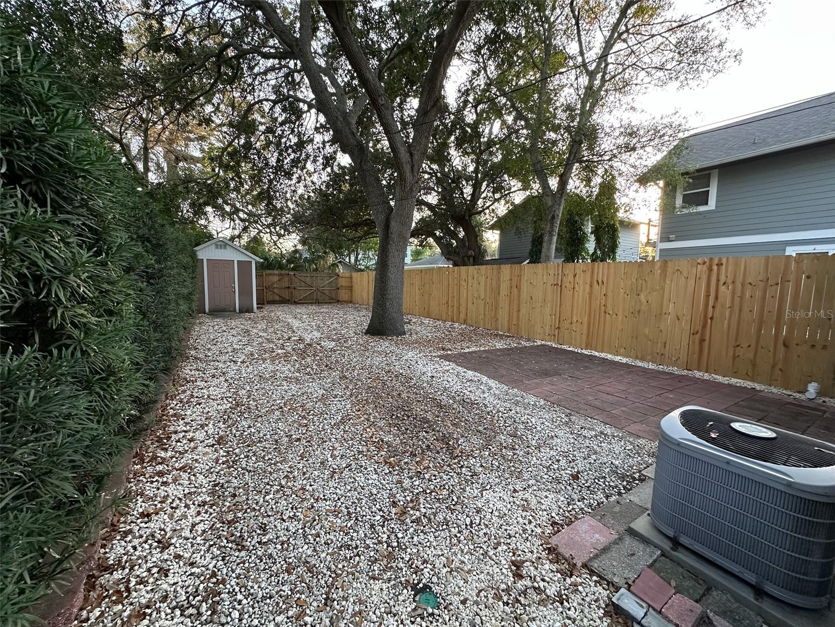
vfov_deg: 85.7
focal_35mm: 14
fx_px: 338
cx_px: 418
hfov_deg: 102.1
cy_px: 314
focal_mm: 2.22
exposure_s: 1/99
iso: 250
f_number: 2.2
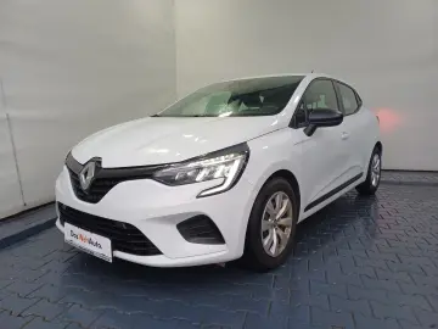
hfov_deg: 69.4
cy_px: 164
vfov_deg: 54.9
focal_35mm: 25
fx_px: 316
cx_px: 219
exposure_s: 1/100
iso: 50
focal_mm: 4.65
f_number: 1.8
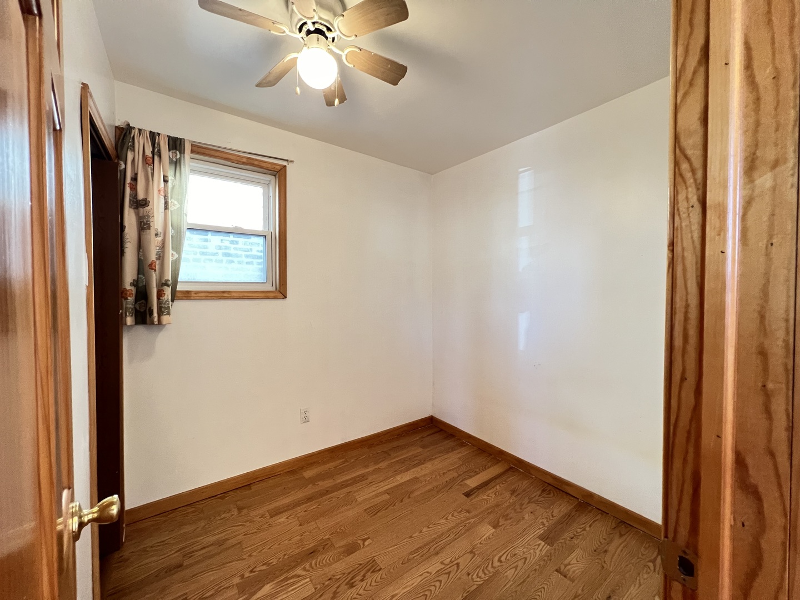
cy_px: 300
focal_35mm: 13
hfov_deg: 106.2
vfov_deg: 89.9
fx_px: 300
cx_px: 400
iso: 500
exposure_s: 1/60
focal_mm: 1.57
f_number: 1.8
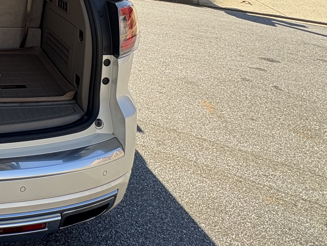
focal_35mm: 38
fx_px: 359
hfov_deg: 37.9
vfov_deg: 32.1
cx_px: -57
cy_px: -41
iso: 64
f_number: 2.2
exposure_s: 1/210
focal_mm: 2.22
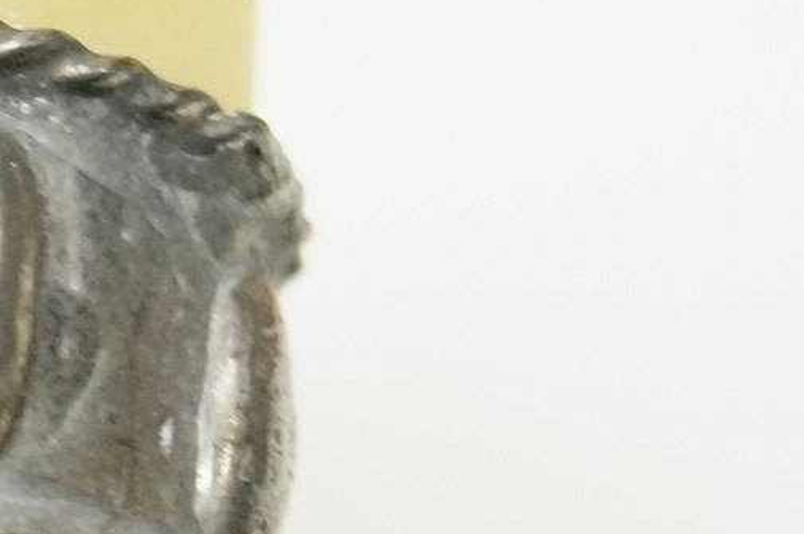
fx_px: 6489
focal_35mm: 291
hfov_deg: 7.1
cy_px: 188
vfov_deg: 4.7
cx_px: -38
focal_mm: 40
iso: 1000
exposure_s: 1/80
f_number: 5
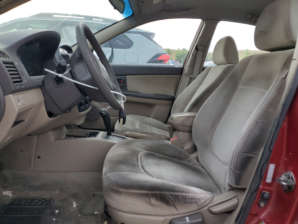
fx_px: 224
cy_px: 112
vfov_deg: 53.1
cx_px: 149
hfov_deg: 67.3
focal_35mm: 26
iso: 50
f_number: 1.5
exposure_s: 1/345
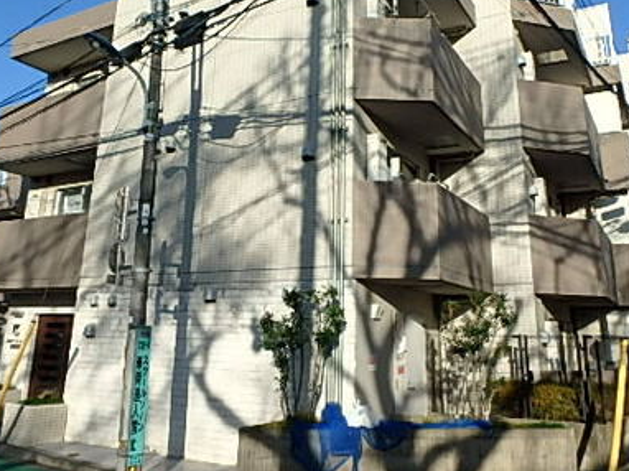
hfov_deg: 55.4
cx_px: 314
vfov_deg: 42.2
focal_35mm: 33
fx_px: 599
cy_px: 148
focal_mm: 3.7
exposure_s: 1/500
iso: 125
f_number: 6
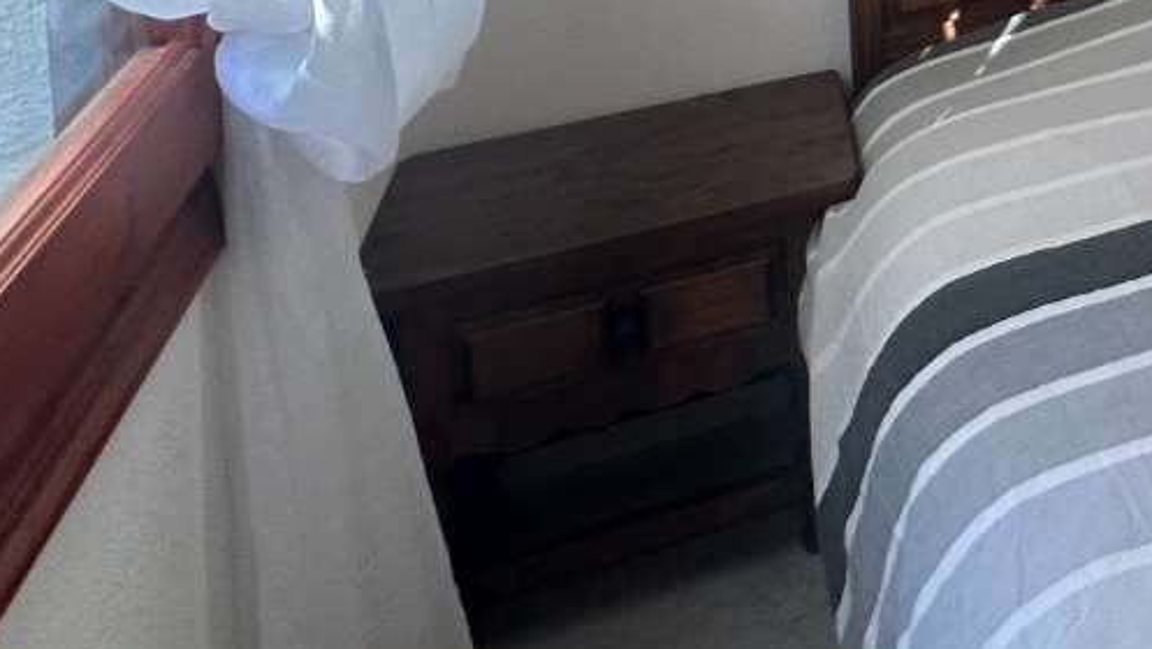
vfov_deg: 19.7
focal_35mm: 46
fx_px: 1406
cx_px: 1358
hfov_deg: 35.7
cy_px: -499
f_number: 2.2
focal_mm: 2.22
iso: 100
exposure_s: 1/100
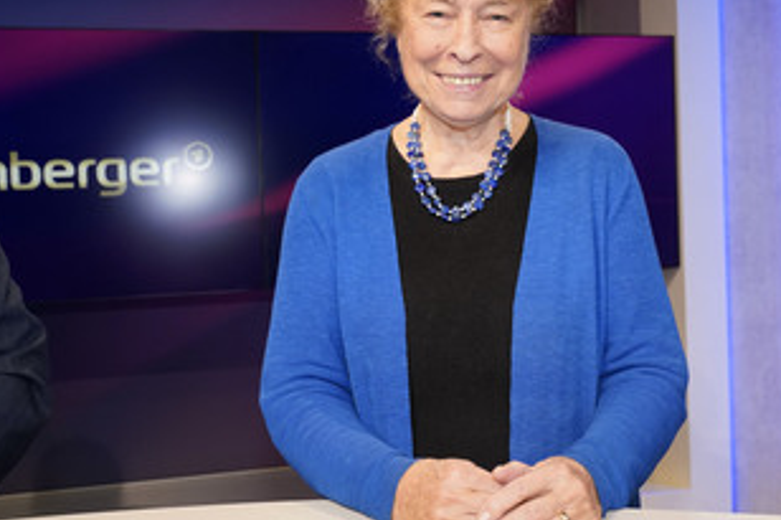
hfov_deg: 47.1
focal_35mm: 41
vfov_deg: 32.5
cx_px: 475
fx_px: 889
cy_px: 211
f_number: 5.6
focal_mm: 28
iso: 2000
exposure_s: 1/125
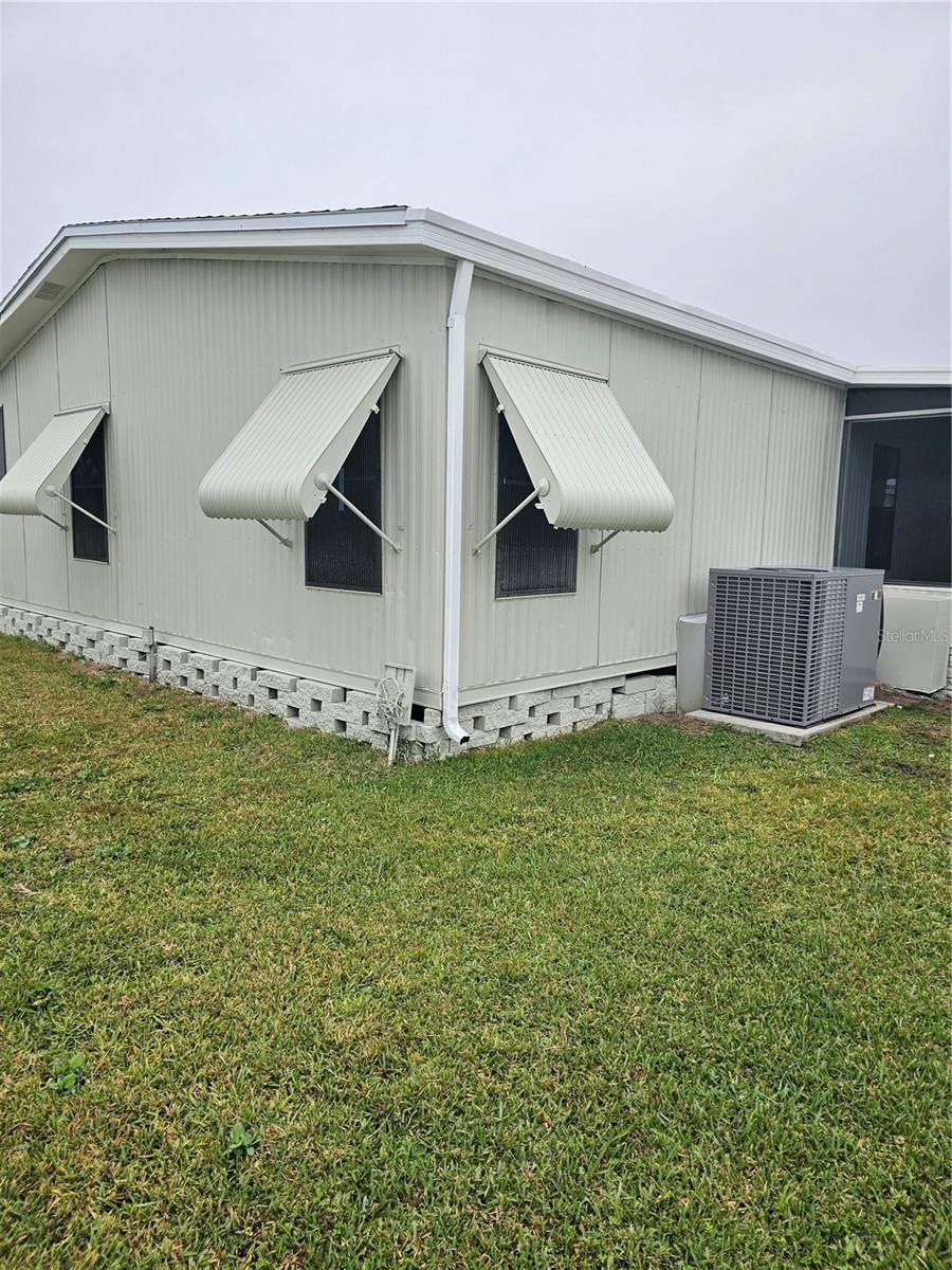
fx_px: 843
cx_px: 476
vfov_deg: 73.9
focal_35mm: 23
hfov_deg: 58.9
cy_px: 635
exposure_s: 1/758
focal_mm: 6.3
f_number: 1.7
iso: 10
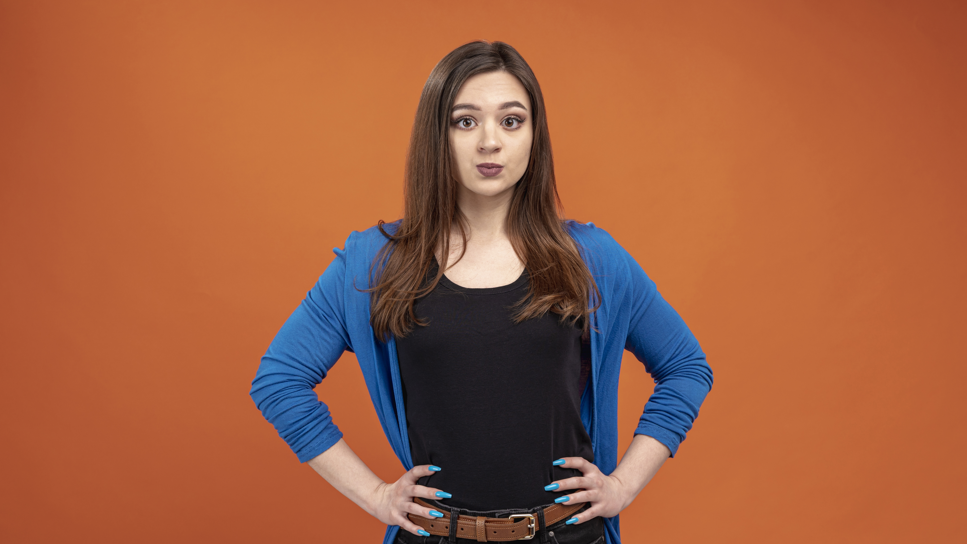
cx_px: 488
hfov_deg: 37.8
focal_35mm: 55
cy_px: 265
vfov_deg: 21.8
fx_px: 1410
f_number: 8
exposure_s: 1/200
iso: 200
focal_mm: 52
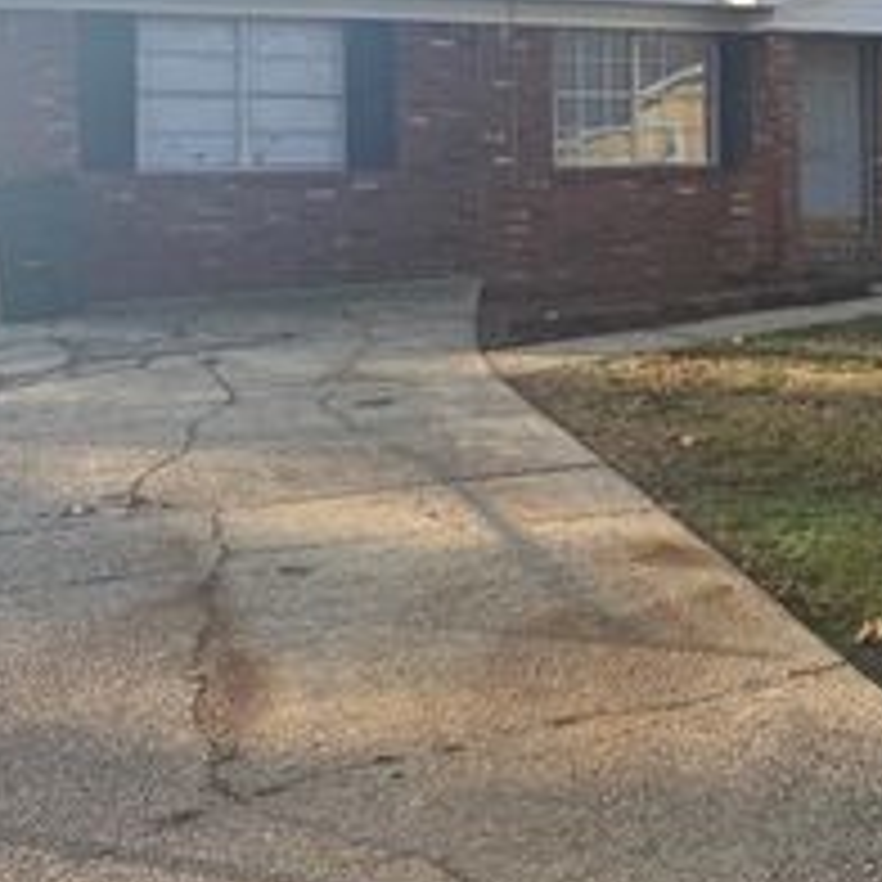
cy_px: 169
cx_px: 855
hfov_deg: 29.8
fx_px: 1557
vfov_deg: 30.8
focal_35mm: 54
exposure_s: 1/1869
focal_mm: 6.76
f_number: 1.78
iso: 80
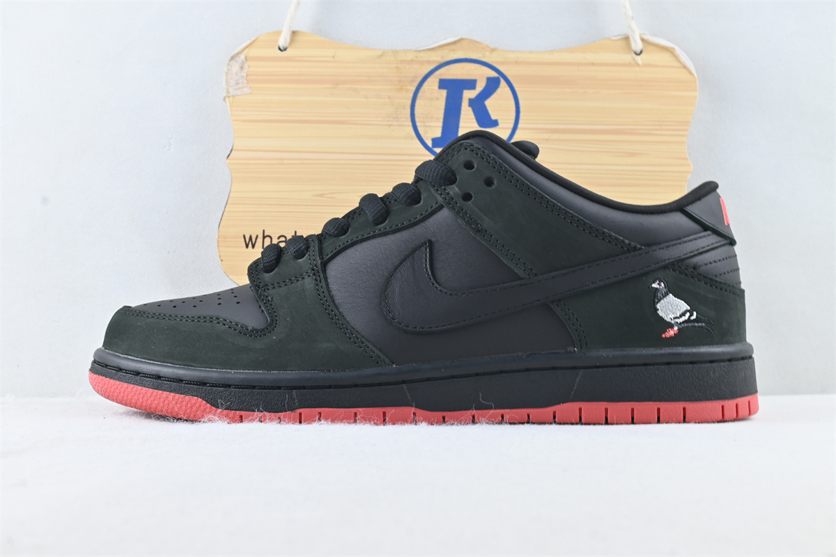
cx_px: 418
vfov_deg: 30.8
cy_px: 278
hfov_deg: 45.0
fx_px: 1010
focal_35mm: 44
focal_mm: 29
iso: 100
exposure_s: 1/8
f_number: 10
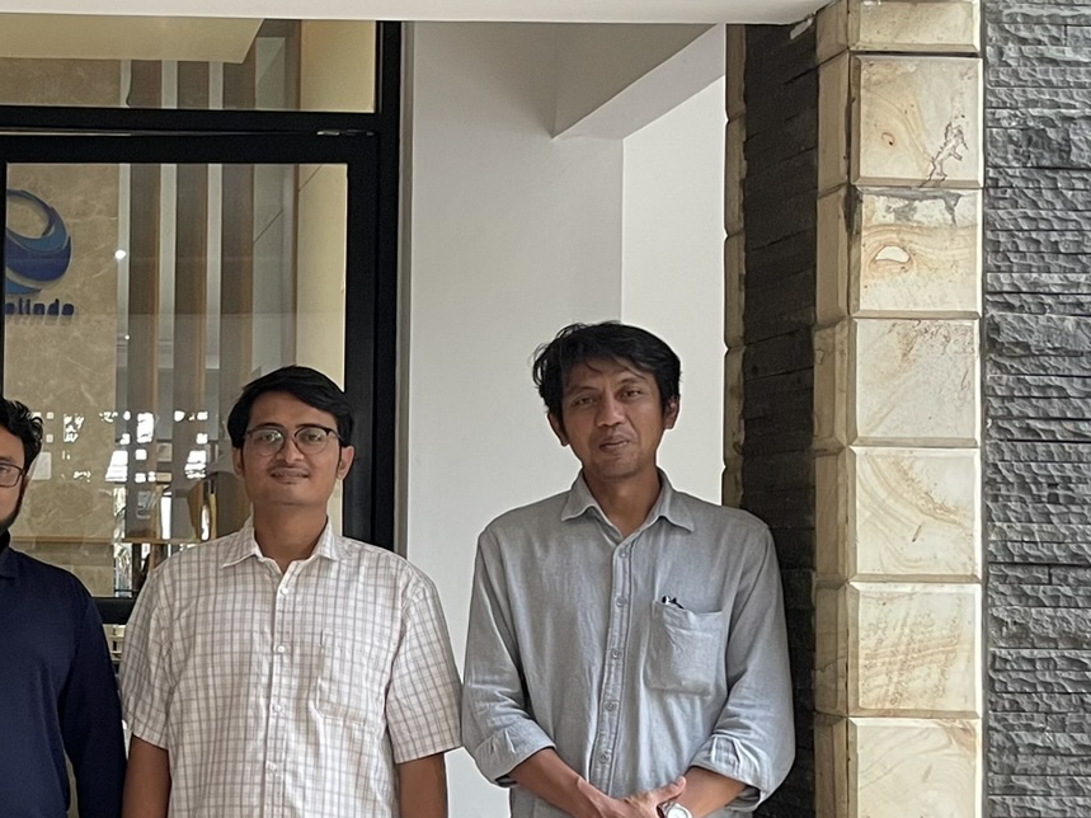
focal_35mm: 62
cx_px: -18
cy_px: 648
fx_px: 1954
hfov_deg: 29.1
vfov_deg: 23.3
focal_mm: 4.2
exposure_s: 1/60
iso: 250
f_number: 1.6
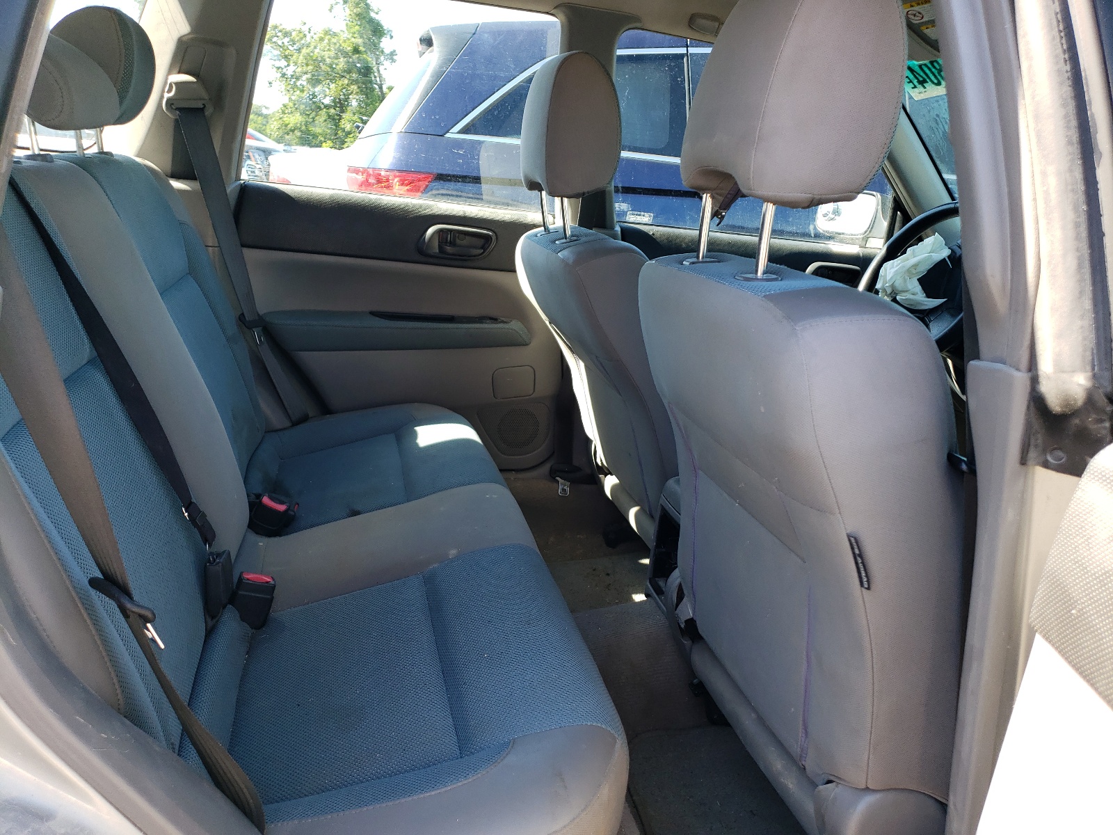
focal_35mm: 26
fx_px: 836
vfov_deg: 53.1
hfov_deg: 67.3
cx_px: 556
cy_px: 418
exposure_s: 1/263
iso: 50
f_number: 1.5
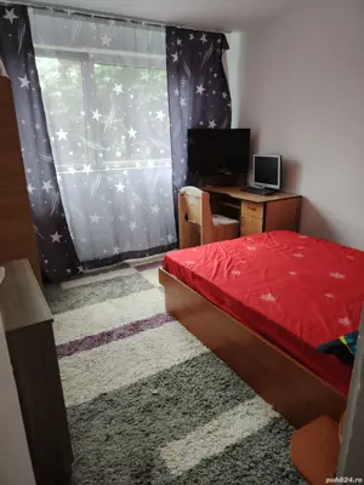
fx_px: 336
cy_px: 242
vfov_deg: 71.6
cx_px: 182
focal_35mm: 24
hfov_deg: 56.8
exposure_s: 1/100
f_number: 1.75
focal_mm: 5.25
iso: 294
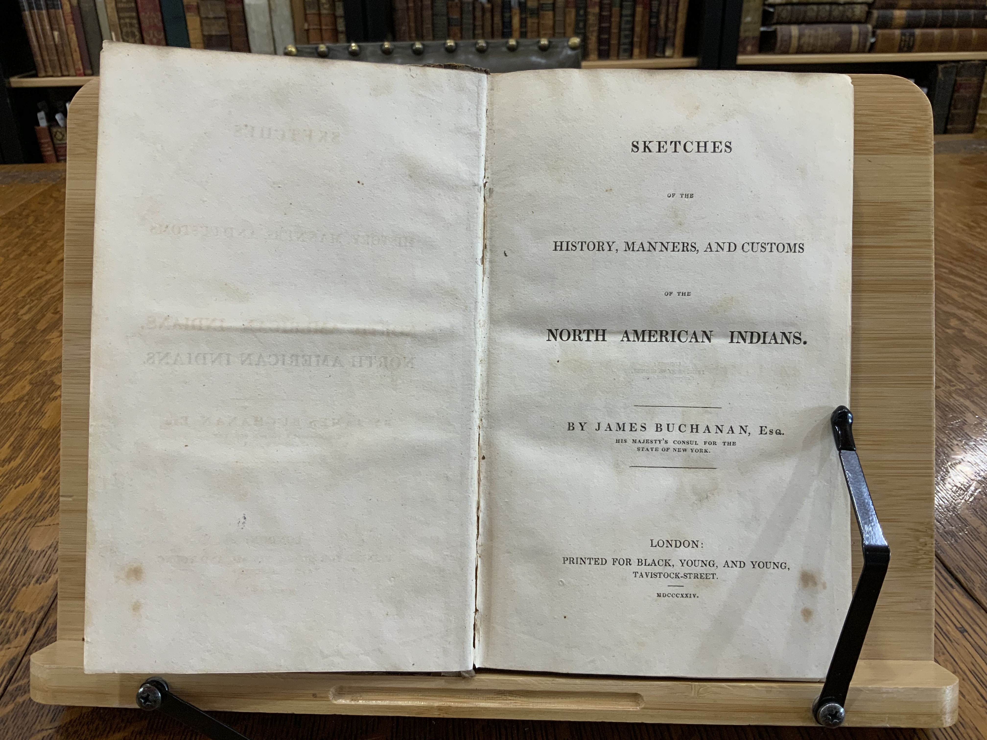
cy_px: 370
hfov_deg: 61.7
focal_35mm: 29
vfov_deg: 48.2
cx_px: 494
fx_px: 827
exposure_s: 1/60
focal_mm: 3
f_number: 1.8
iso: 64
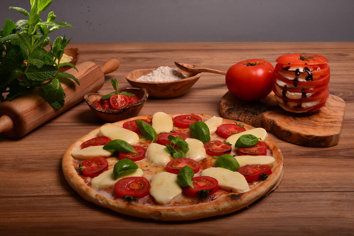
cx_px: 177
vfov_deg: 27.0
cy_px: 118
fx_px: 492
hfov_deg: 39.6
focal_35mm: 50
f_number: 16
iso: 1000
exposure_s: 1/250
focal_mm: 50
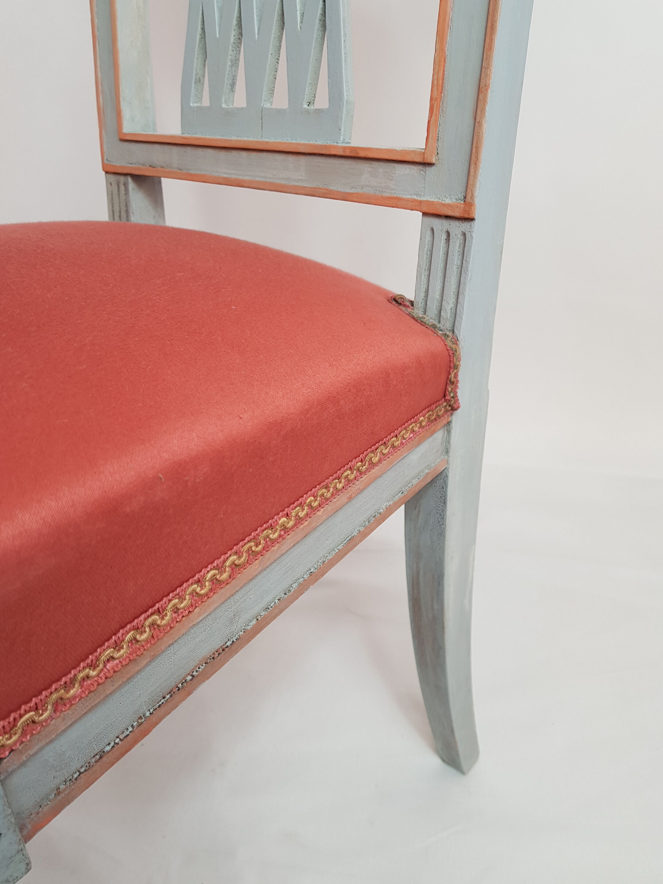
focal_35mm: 26
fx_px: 664
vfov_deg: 67.3
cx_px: 332
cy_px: 442
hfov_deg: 53.1
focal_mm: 4.2
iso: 50
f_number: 1.7
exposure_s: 1/50
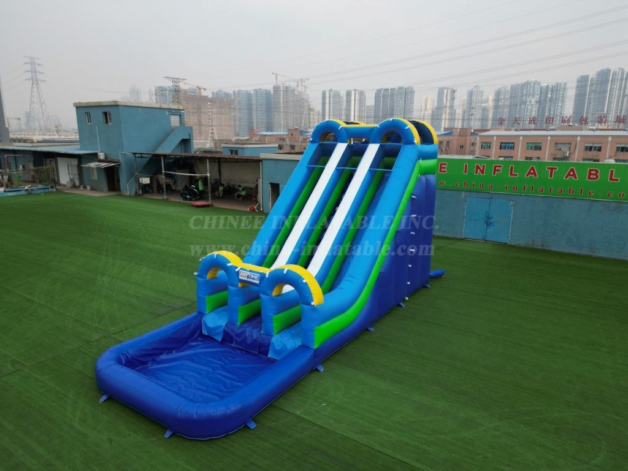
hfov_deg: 71.6
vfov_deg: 56.8
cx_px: 314
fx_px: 435
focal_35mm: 24
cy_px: 236
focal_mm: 6.72
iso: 130
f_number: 1.7
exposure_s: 1/2500
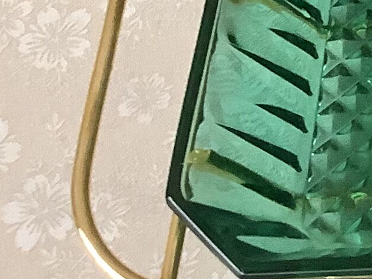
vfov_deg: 8.9
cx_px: 953
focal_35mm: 160
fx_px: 1719
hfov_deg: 10.3
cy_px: -228
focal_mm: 3.3
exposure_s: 1/40
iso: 250
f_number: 2.4
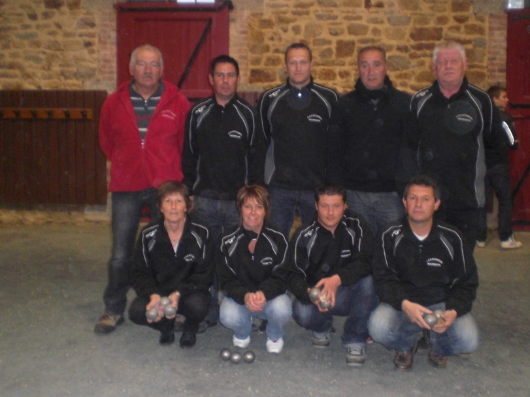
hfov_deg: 42.0
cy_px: 197
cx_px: 303
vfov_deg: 32.2
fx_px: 689
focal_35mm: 45
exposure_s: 1/60
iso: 200
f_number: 3.1
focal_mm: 6.3
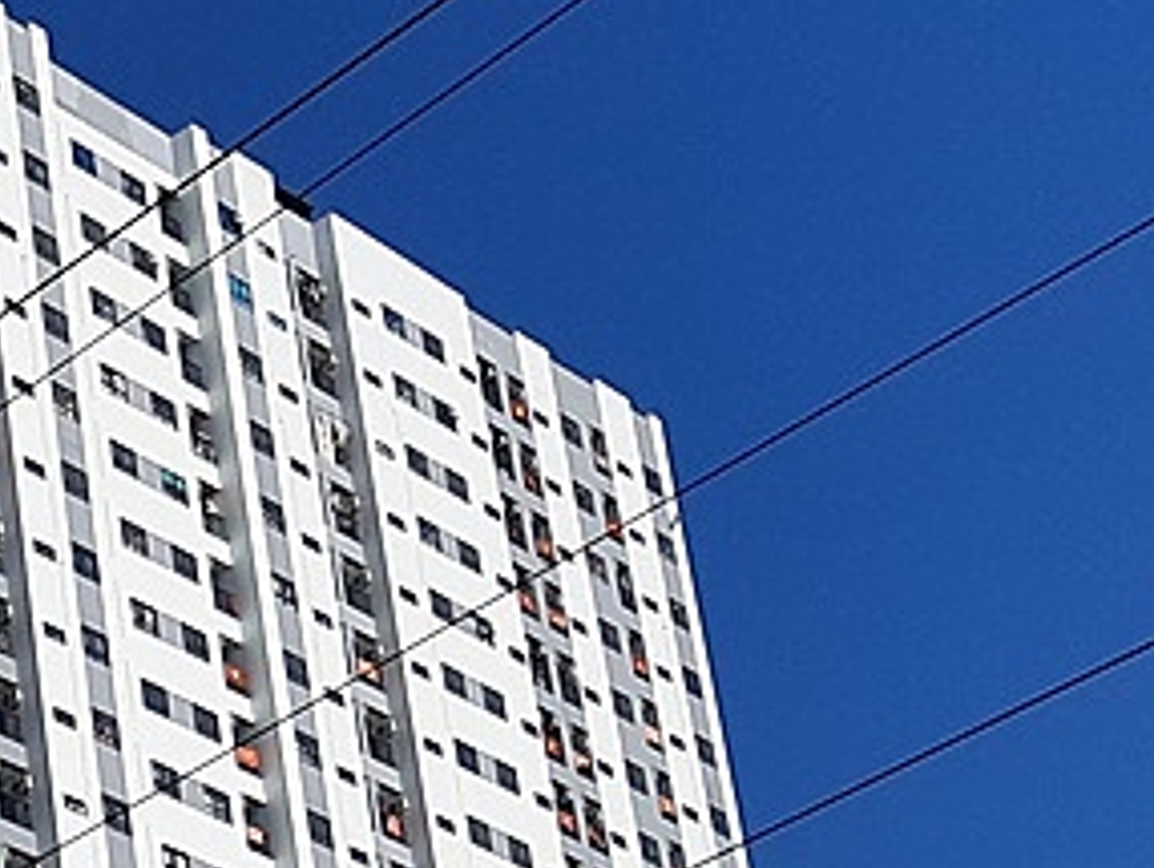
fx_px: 3637
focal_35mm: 109
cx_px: -839
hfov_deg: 15.7
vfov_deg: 12.8
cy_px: 1361
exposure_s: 1/3472
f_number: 1.7
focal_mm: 3.93
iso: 40
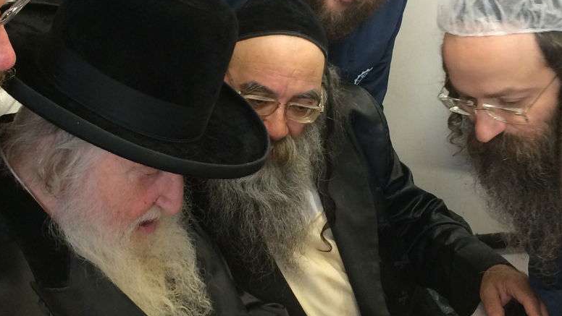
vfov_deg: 21.1
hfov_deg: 36.5
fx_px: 850
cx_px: 226
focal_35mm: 57
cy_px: 129
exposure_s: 1/30
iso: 100
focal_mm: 4.15
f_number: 2.2
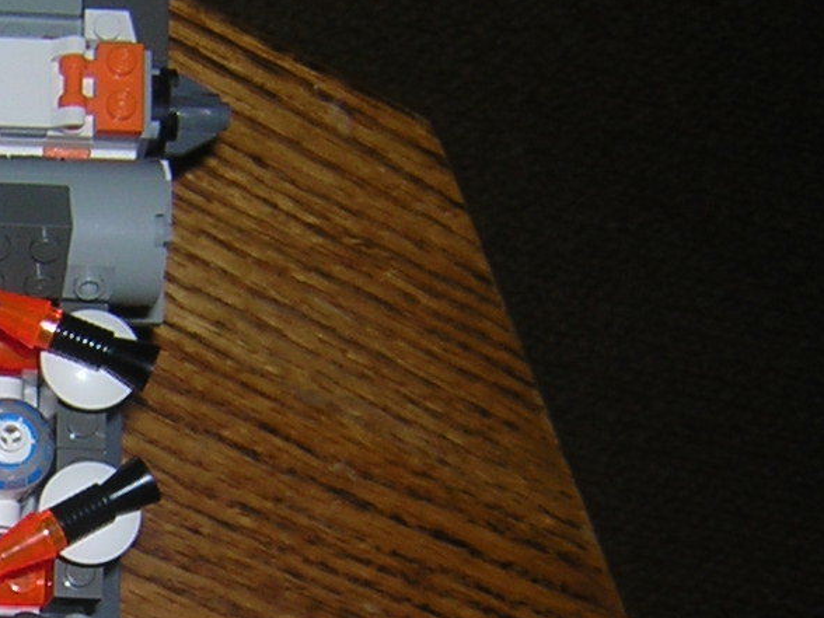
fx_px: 2333
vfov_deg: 15.0
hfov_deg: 19.1
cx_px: -114
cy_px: 531
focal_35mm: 98
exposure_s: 1/60.1
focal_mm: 4.7
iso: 100
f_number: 5.2
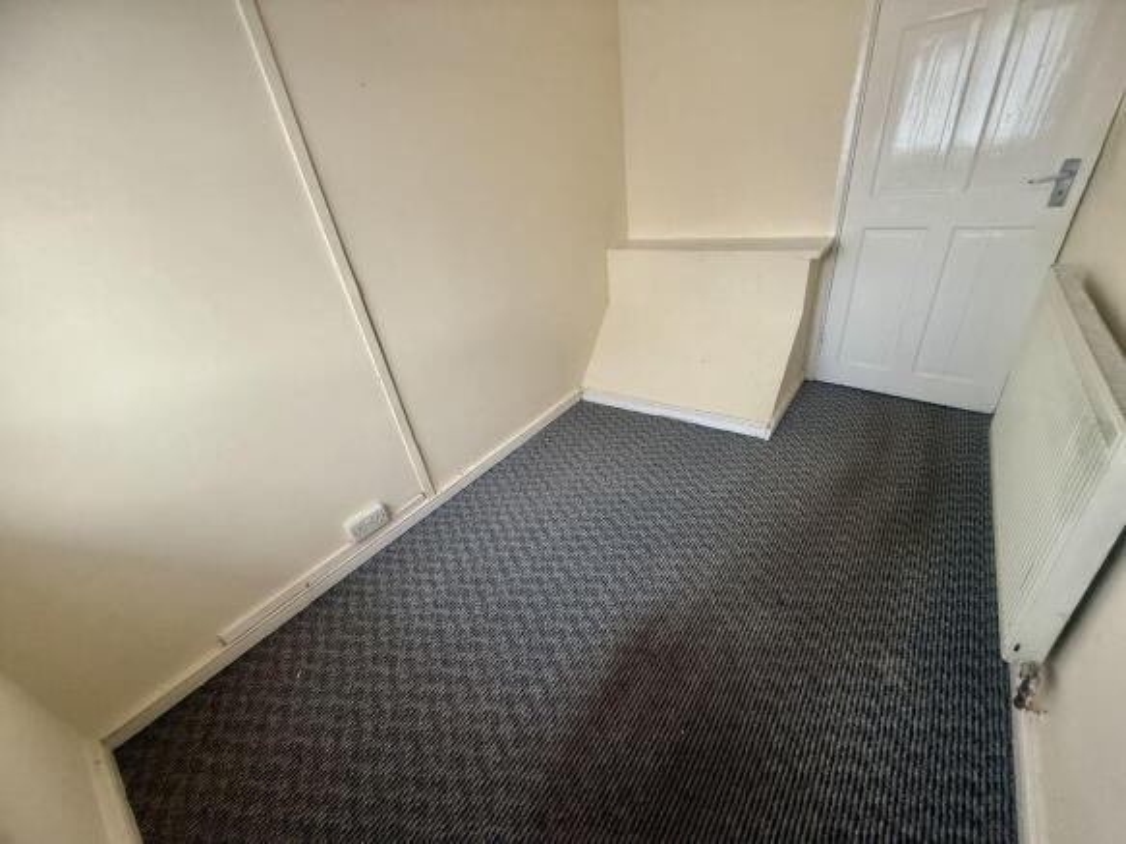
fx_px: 455
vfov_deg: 85.7
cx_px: 563
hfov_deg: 102.1
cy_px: 422
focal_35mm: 14
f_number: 2.2
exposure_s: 1/99
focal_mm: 2.22
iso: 320
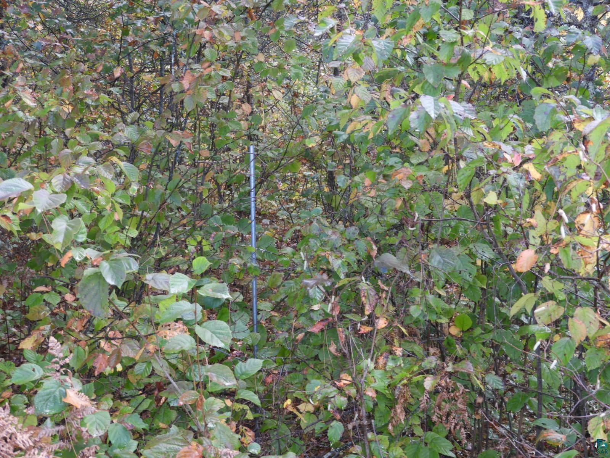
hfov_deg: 34.9
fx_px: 969
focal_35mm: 55
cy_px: 229
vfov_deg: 26.6
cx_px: 305
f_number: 4
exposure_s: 1/40
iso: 100
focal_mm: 9.9
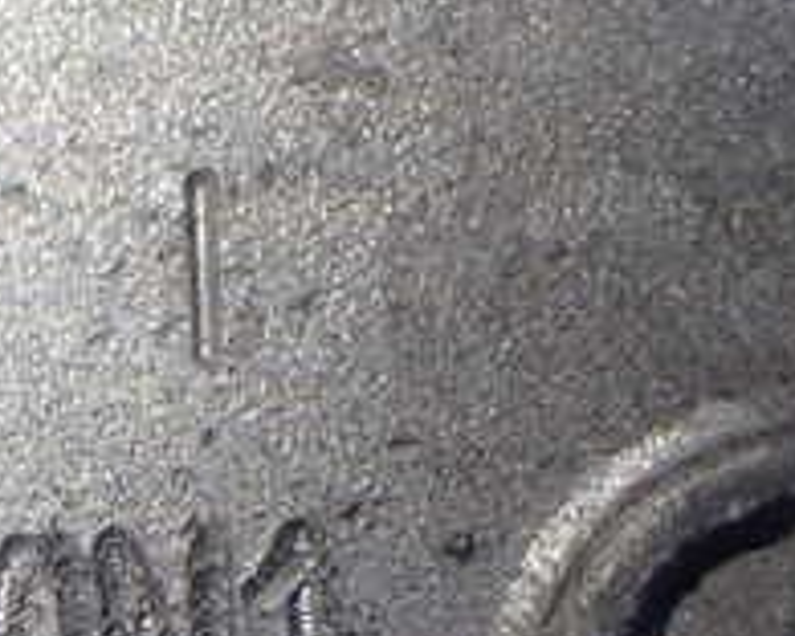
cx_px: -342
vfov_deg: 16.7
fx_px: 2118
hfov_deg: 19.1
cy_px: 636
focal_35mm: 90
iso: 200
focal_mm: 5.4
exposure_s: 1/125
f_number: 2.3
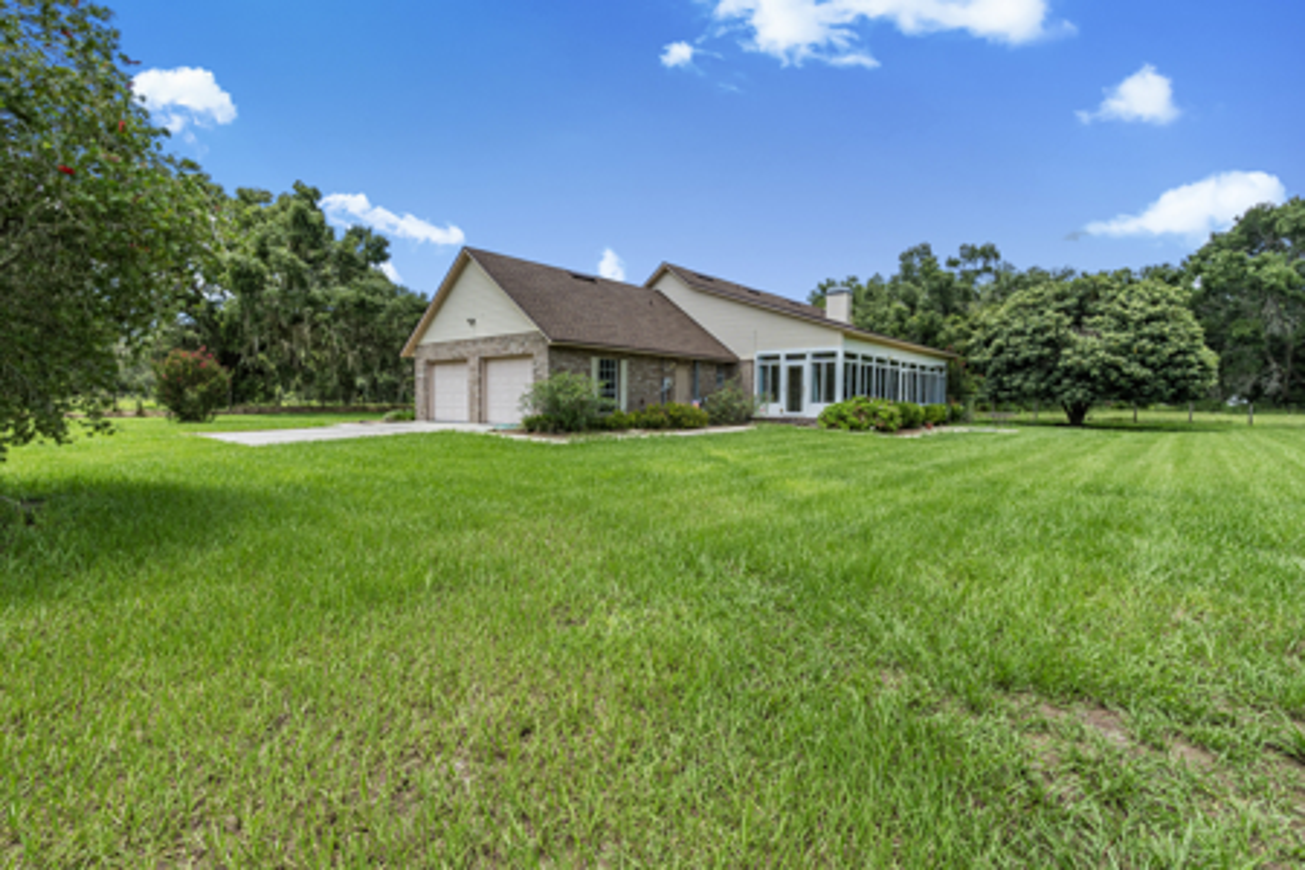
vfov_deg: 72.1
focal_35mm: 16
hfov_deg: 95.0
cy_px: 435
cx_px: 652
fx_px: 598
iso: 320
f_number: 8
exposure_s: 1/500
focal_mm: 11
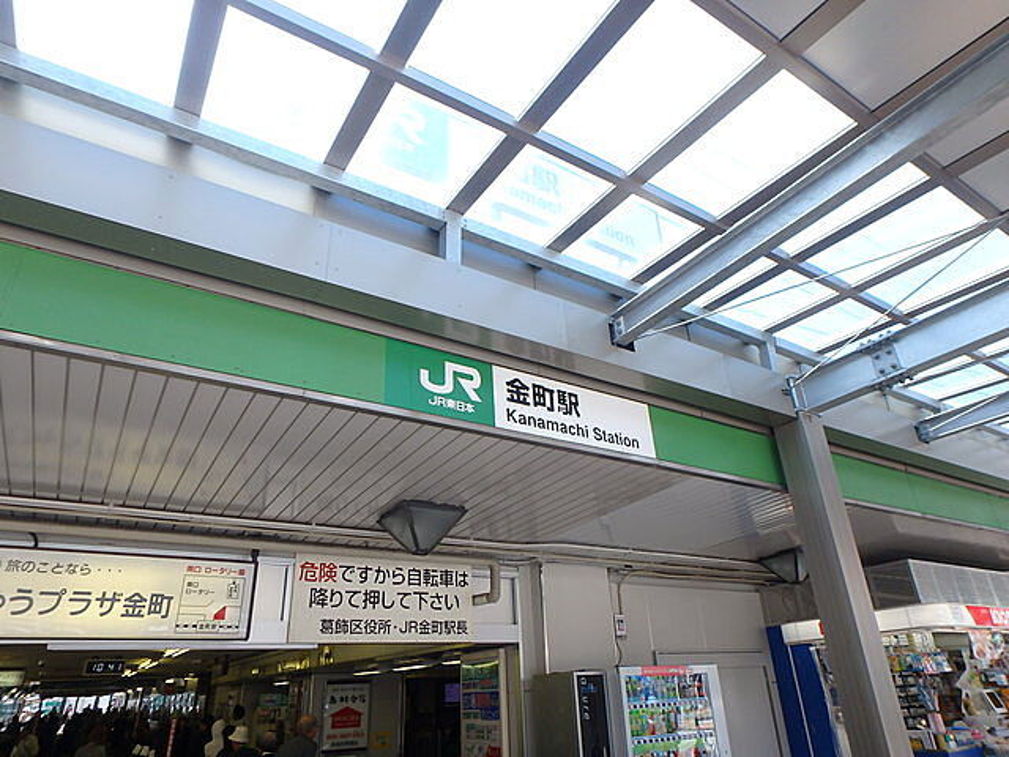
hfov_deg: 79.0
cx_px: 504
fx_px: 612
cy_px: 378
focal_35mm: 21
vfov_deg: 63.4
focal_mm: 3.7
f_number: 3.5
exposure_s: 1/160
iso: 125
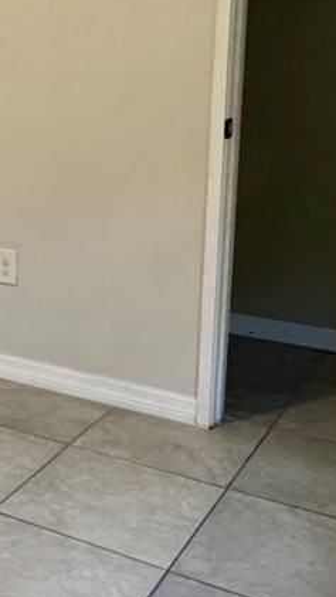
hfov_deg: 18.9
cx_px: -125
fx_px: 918
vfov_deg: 35.7
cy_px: 207
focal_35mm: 58
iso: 400
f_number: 2.2
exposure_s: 1/60
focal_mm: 2.22
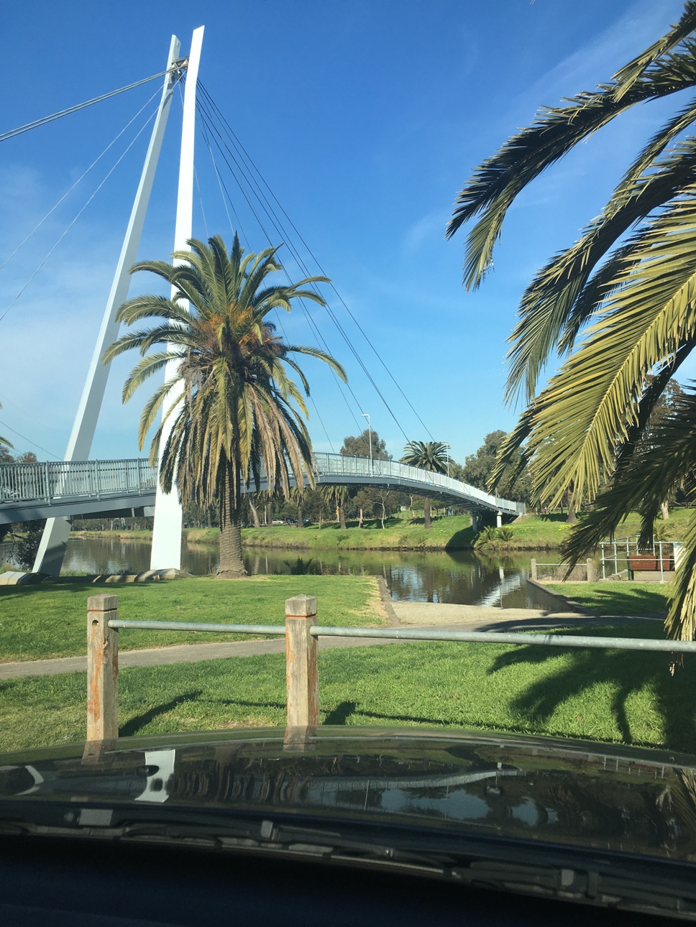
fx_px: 777
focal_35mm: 29
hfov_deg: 48.2
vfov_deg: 61.7
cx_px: 348
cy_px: 464
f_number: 2.2
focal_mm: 4.15
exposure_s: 1/938
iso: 25
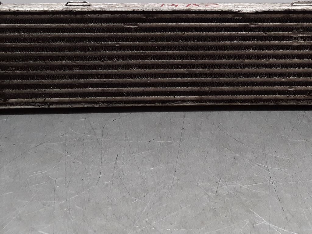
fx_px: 505
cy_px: 26
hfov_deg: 34.2
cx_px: 190
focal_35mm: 56
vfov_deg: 25.3
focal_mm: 2.91
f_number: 1.9
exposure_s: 1/100
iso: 64
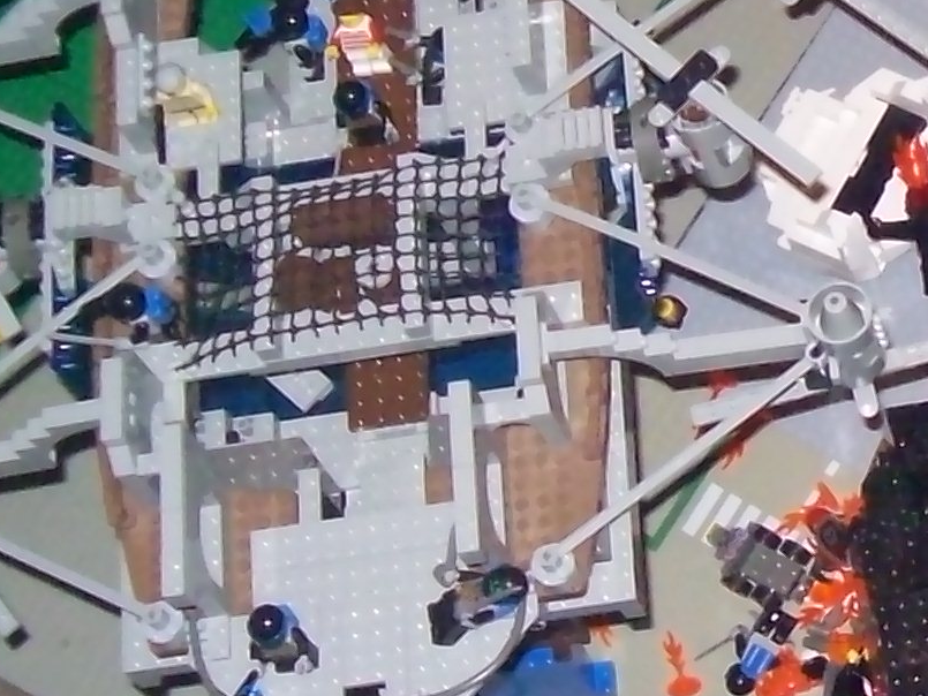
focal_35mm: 115
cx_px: 1193
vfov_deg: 12.8
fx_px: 3083
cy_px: 186
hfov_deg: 16.2
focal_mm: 6
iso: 200
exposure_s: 1/128
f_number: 2.7
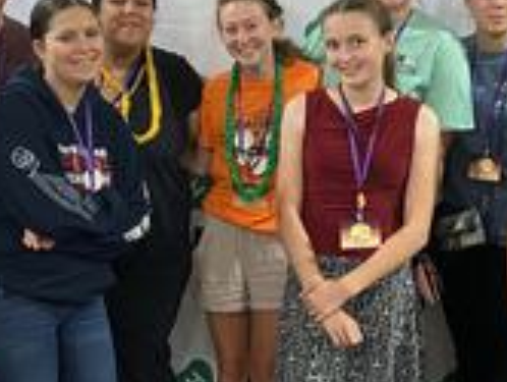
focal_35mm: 75
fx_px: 1100
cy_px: 165
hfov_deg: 25.9
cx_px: 202
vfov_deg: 19.7
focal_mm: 4.25
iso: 1000
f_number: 1.8
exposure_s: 1/30
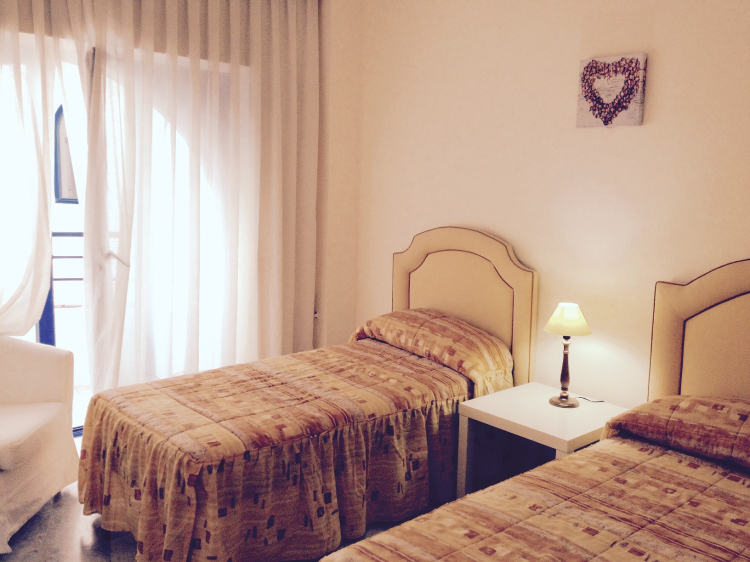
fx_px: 758
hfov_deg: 52.6
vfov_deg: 40.7
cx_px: 375
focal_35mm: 35
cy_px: 281
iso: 64
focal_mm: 4.28
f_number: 2.4
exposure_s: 1/60
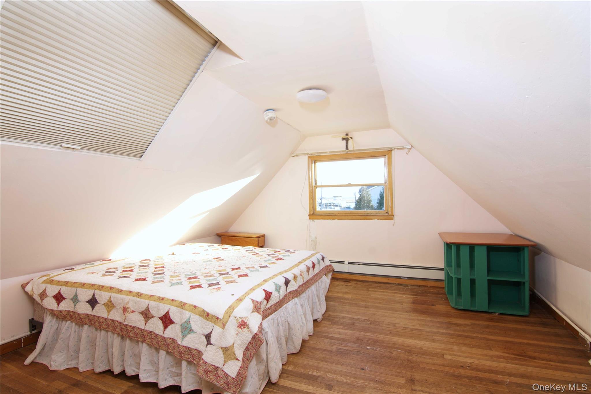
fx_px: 271
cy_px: 197
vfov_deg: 72.1
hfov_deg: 95.0
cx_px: 296
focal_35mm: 16
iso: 320
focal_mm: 11
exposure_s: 1/40
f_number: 9
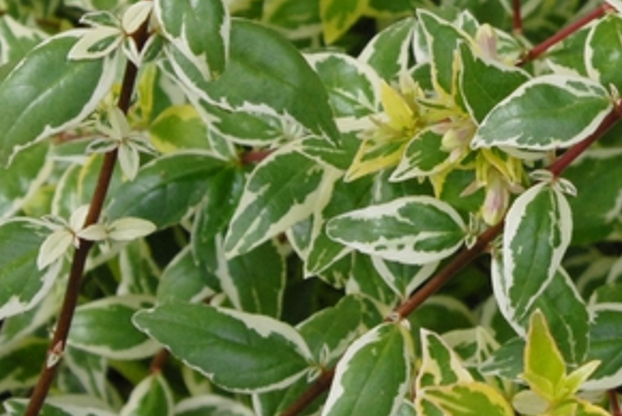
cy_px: -57
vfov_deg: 4.7
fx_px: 5046
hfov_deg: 7.0
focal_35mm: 292
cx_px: 749
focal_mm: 55
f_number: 9
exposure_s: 1/320
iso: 400
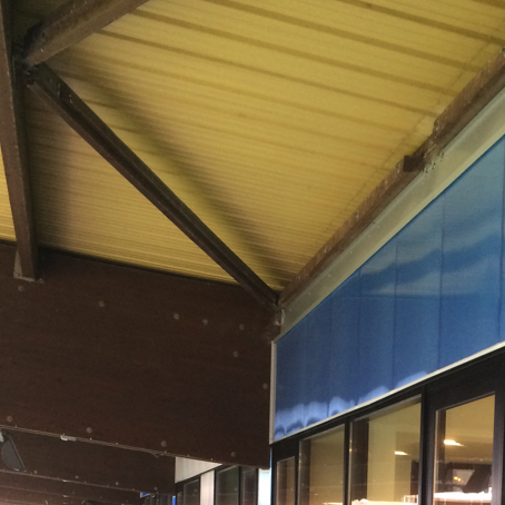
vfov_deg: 25.6
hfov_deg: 27.7
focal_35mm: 61
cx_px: 387
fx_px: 1007
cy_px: 585
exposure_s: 1/33
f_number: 2.2
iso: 160
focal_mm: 4.15
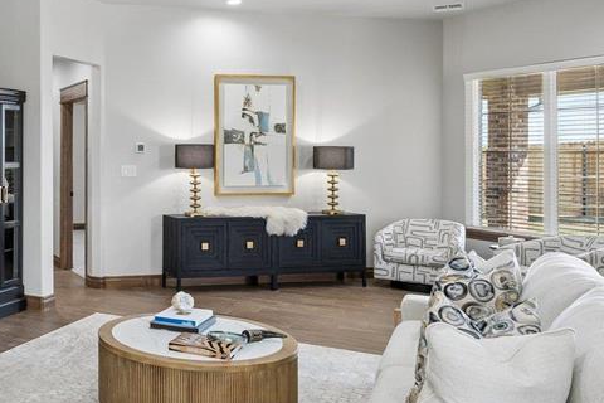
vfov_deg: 33.2
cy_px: 139
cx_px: 20
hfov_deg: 42.7
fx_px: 671
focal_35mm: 40
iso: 200
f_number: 7.1
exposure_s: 1/50
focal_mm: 10
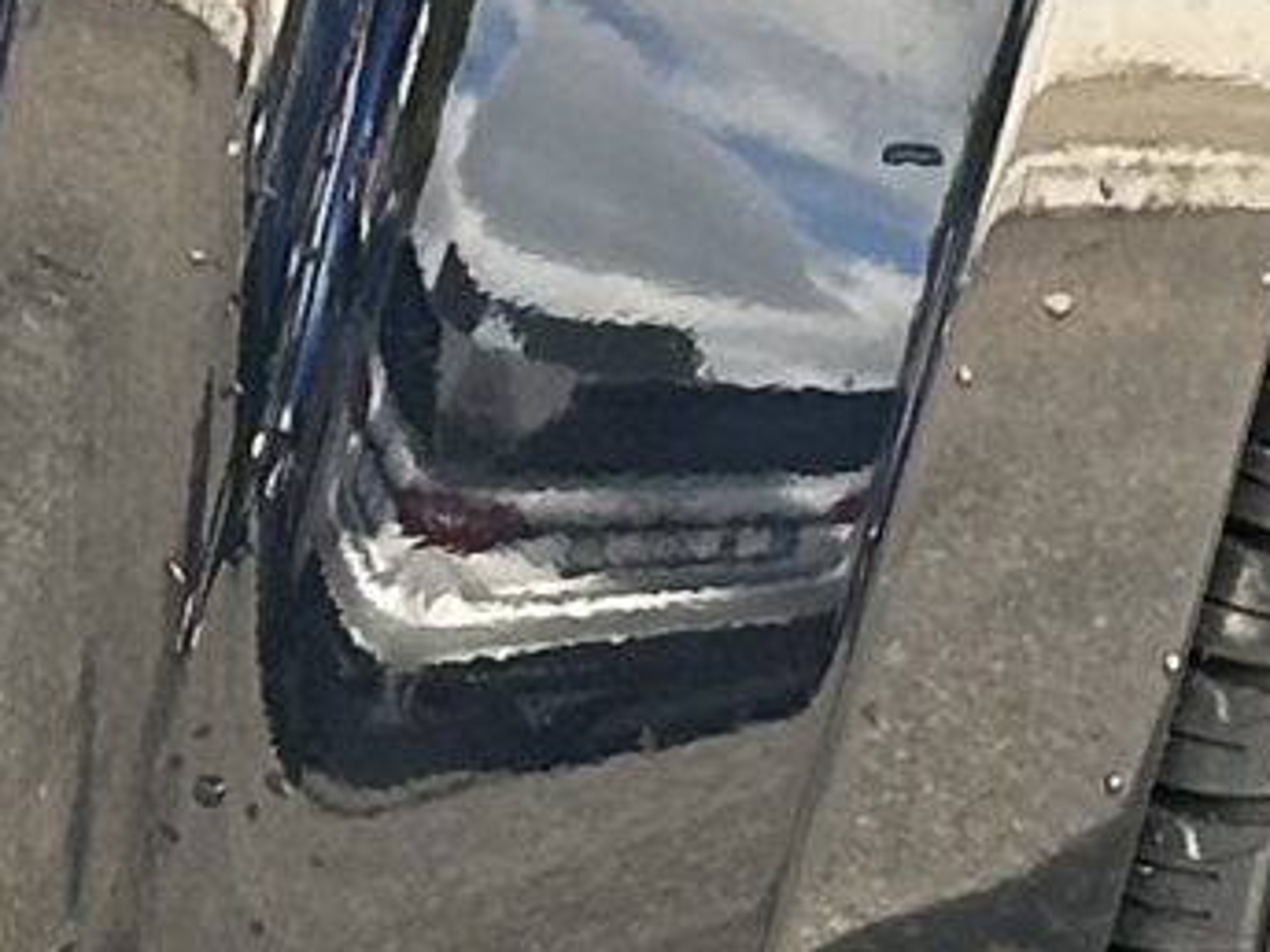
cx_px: 3356
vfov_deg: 4.1
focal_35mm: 357
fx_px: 13098
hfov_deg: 5.3
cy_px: -550
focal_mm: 6.86
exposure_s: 1/587
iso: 64
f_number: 1.78
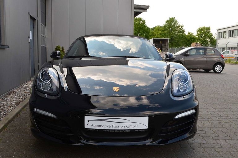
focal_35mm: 36
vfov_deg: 36.7
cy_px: 79
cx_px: 119
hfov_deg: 53.2
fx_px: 238
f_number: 10
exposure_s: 1/60
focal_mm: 24
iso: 220
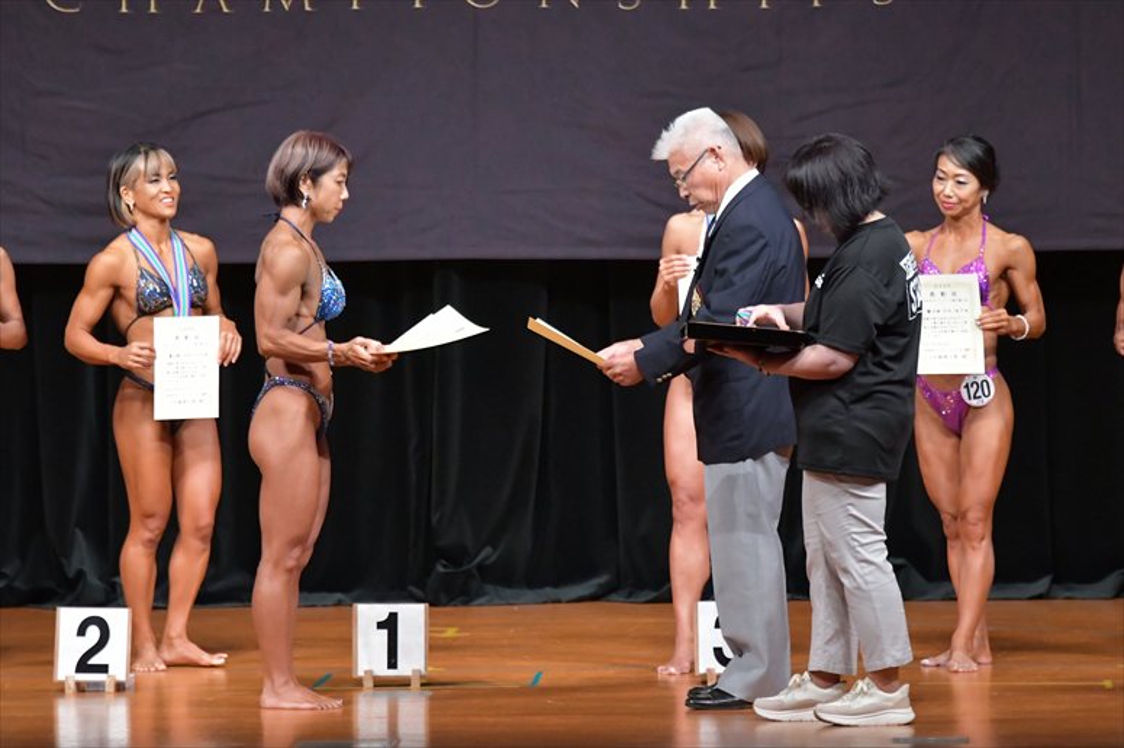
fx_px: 8426
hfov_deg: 7.6
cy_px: 374
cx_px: 562
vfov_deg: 5.1
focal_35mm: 270
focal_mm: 180
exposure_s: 1/400
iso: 6400
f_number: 5.6
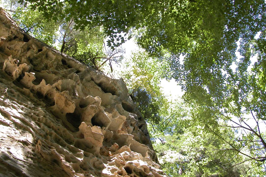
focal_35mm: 37
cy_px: 76
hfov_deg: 51.9
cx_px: 134
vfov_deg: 35.9
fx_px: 273
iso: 100
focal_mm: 8.9
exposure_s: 1/81.5
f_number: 3.5
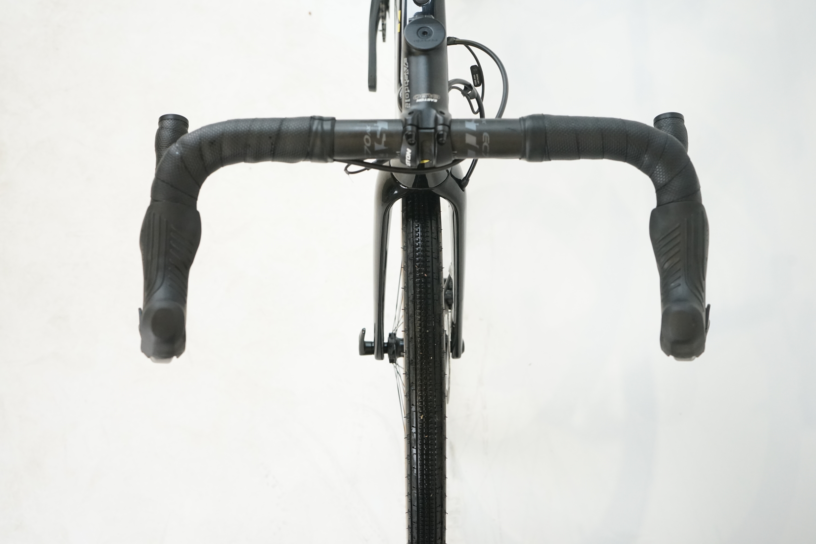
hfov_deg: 54.4
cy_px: 272
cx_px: 408
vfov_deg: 37.9
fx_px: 793
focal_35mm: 35
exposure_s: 1/200
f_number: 5.6
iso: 2500
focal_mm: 35
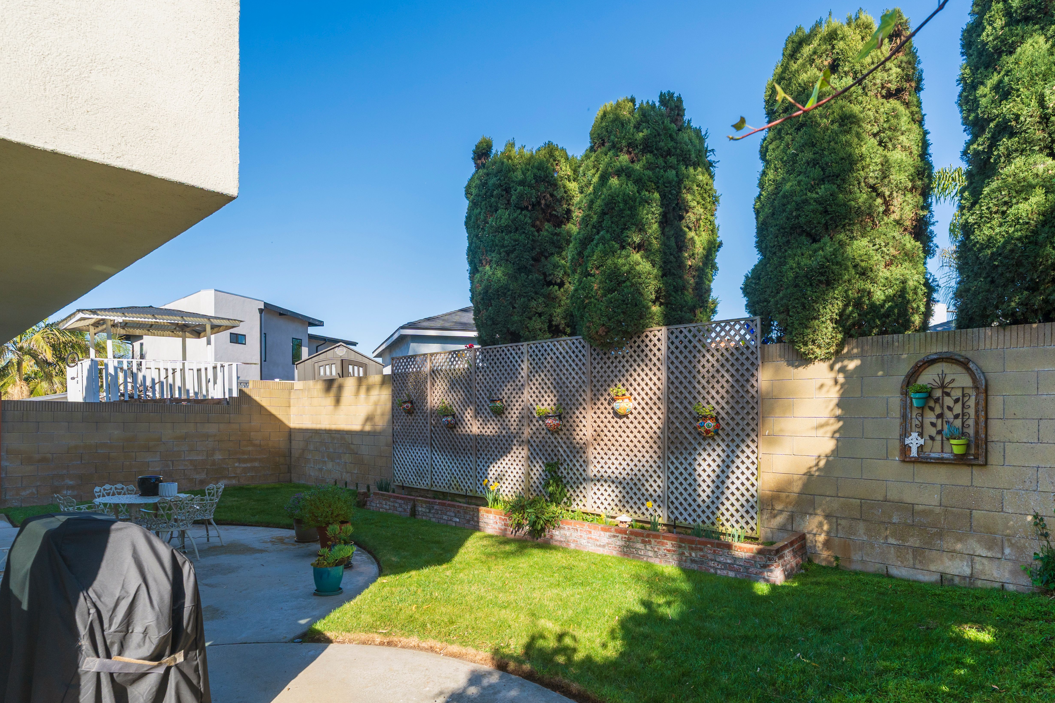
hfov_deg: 84.0
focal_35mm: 20
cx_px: 543
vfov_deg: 60.8
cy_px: 453
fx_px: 586
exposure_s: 1/250
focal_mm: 14
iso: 100
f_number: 7.1
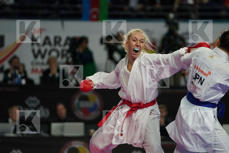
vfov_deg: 5.1
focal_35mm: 268
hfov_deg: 7.7
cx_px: 114
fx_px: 1705
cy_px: 76
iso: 1000
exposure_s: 1/1000
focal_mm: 179
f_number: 2.8
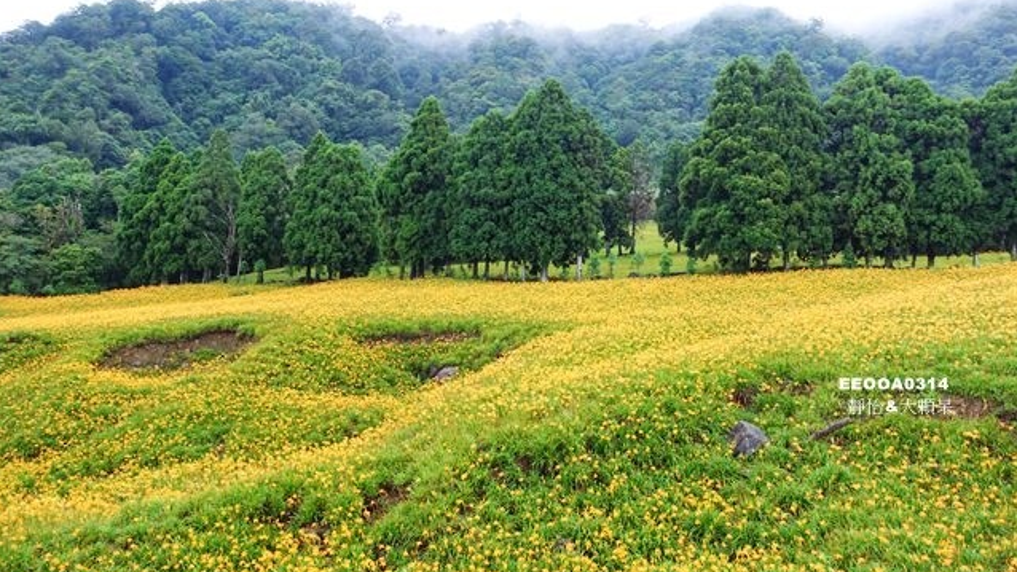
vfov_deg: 36.6
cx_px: 504
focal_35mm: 32
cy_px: 249
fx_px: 863
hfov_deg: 61.0
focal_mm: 11.12
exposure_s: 1/50
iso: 125
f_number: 2.8
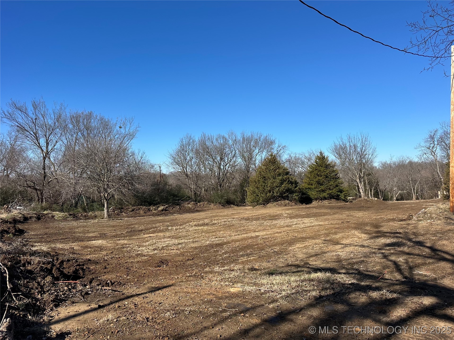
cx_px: 227
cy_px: 170
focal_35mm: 24
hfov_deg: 71.6
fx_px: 315
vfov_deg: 56.8
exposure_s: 1/4184
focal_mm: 6.86
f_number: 1.78
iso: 80
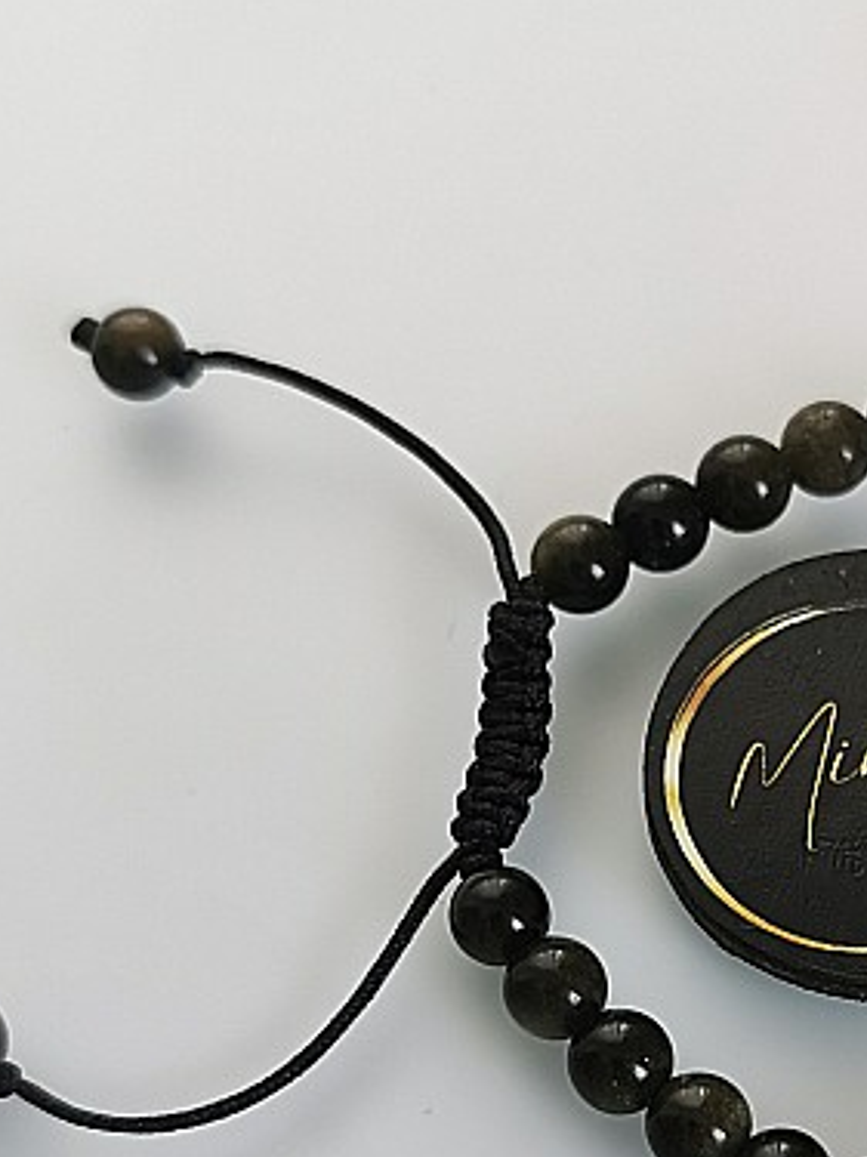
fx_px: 2372
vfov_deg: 26.9
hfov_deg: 20.5
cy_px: 913
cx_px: 662
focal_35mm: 71
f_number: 1.6
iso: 160
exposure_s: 1/50
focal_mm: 5.56
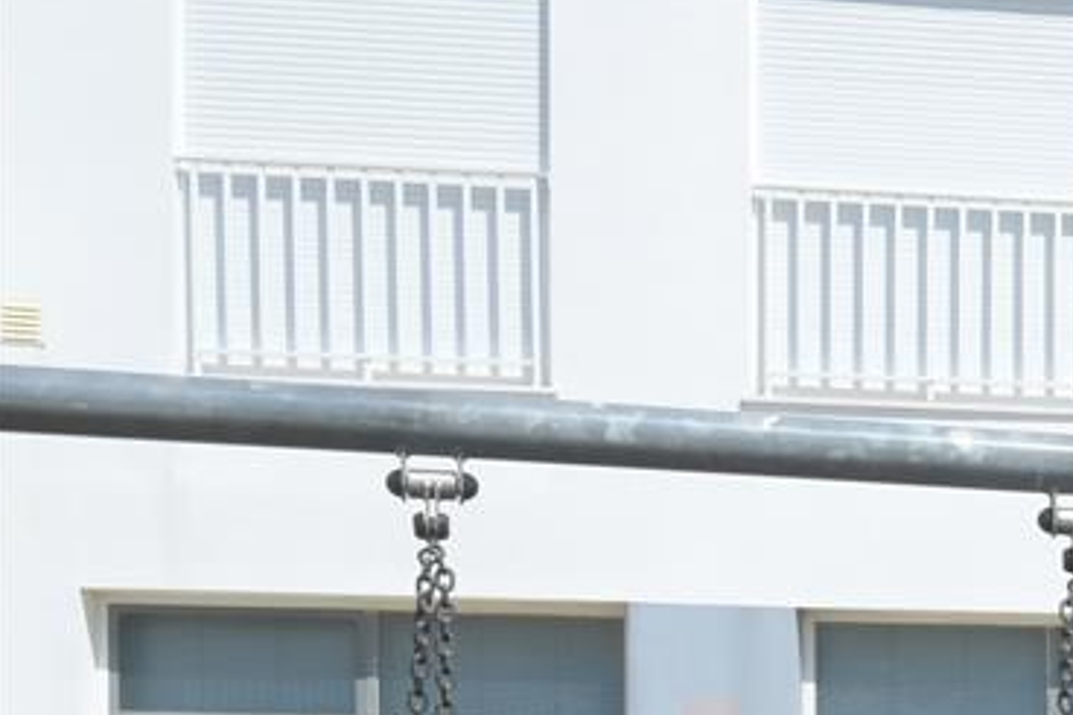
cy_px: 1042
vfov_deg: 11.1
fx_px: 3545
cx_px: 2356
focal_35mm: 119
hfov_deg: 13.7
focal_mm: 18
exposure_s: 1/125
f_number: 13
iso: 125
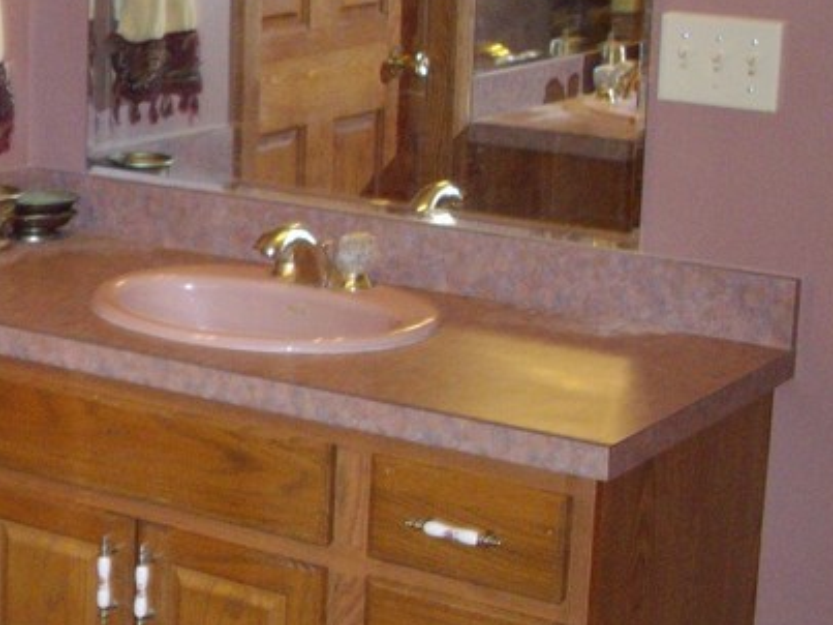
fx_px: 2261
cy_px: 205
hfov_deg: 19.6
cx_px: -167
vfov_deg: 15.7
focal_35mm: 94
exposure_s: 1/50
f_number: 2.8
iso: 253
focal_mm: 6.2
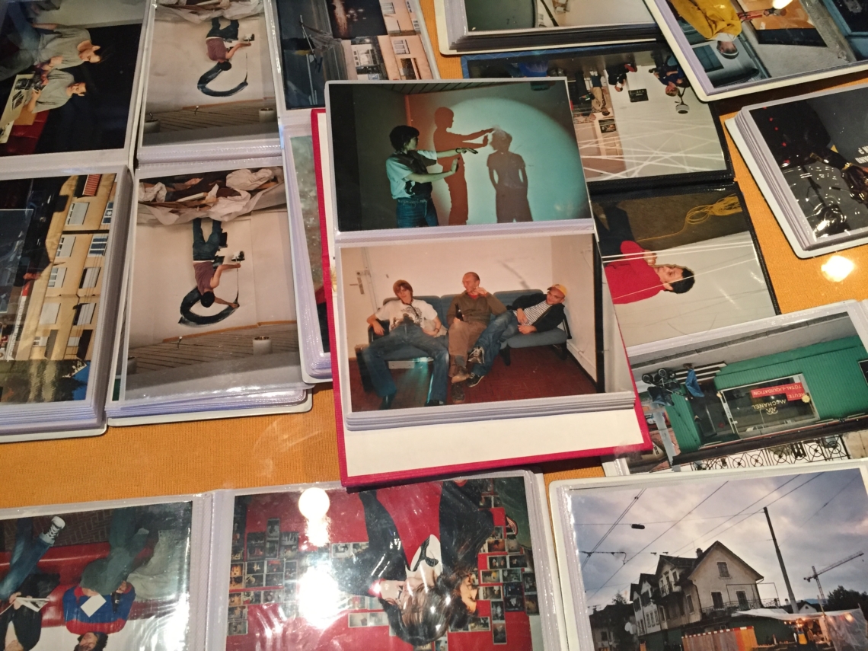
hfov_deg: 61.7
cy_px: 326
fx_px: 727
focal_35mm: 29
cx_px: 434
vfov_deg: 48.2
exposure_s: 1/33
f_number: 2.2
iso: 200
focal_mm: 4.15
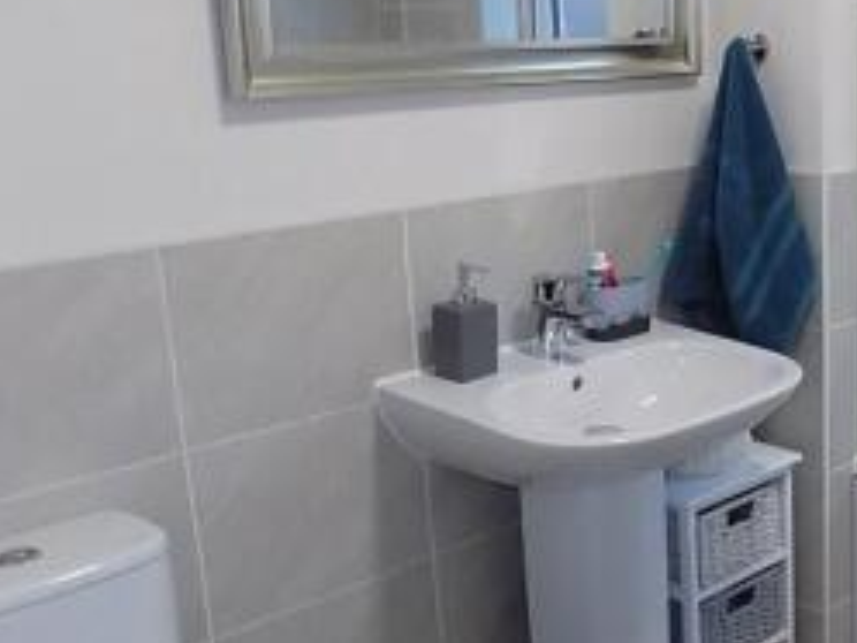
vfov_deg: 27.0
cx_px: 917
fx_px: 1337
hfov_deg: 31.9
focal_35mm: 54
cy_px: 368
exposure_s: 1/30
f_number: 3.1
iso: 360
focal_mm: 4
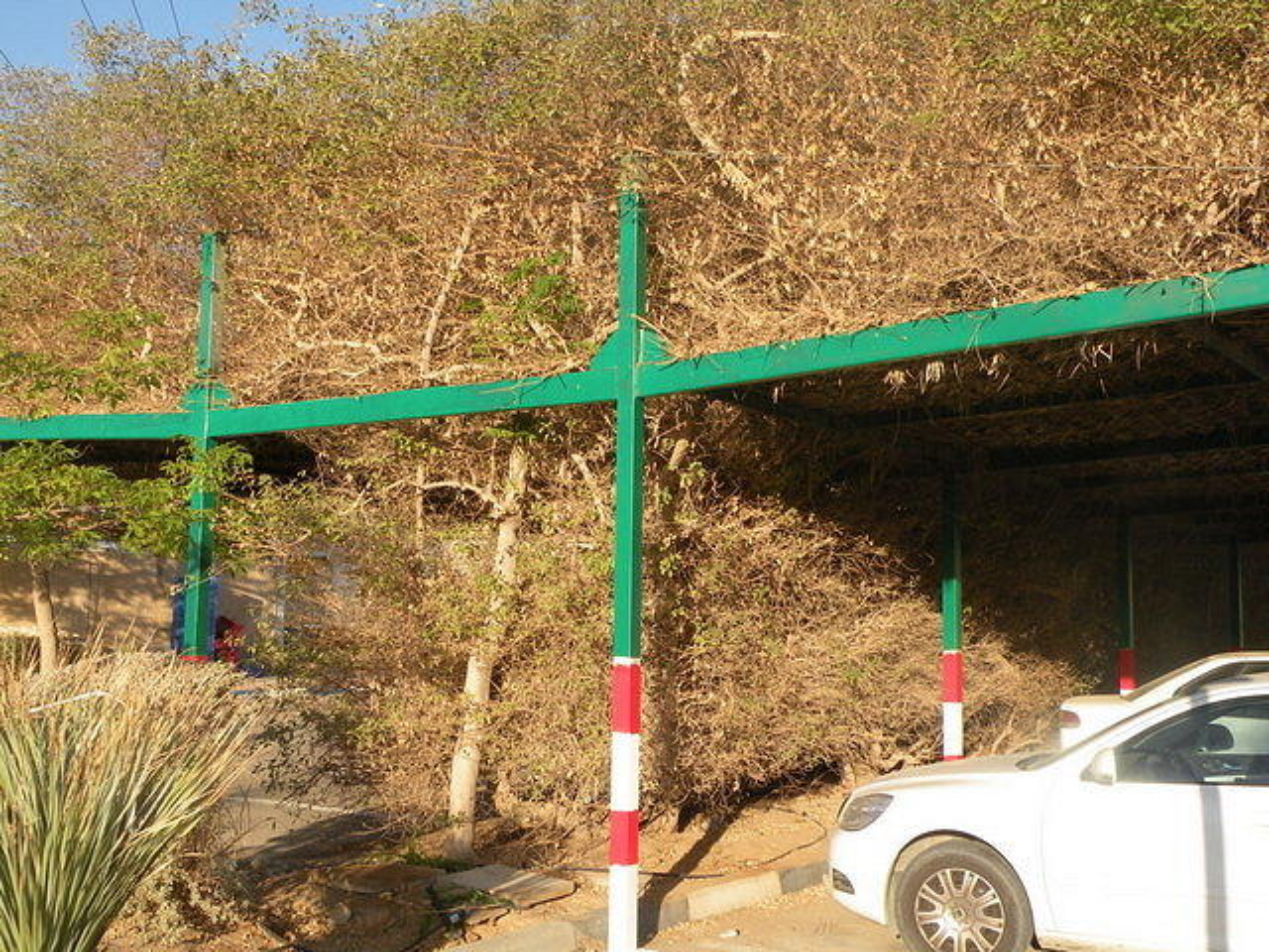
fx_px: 1540
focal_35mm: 42
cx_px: 634
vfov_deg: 34.3
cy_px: 476
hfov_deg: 44.8
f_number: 5
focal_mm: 7.4
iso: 64
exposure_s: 1/180
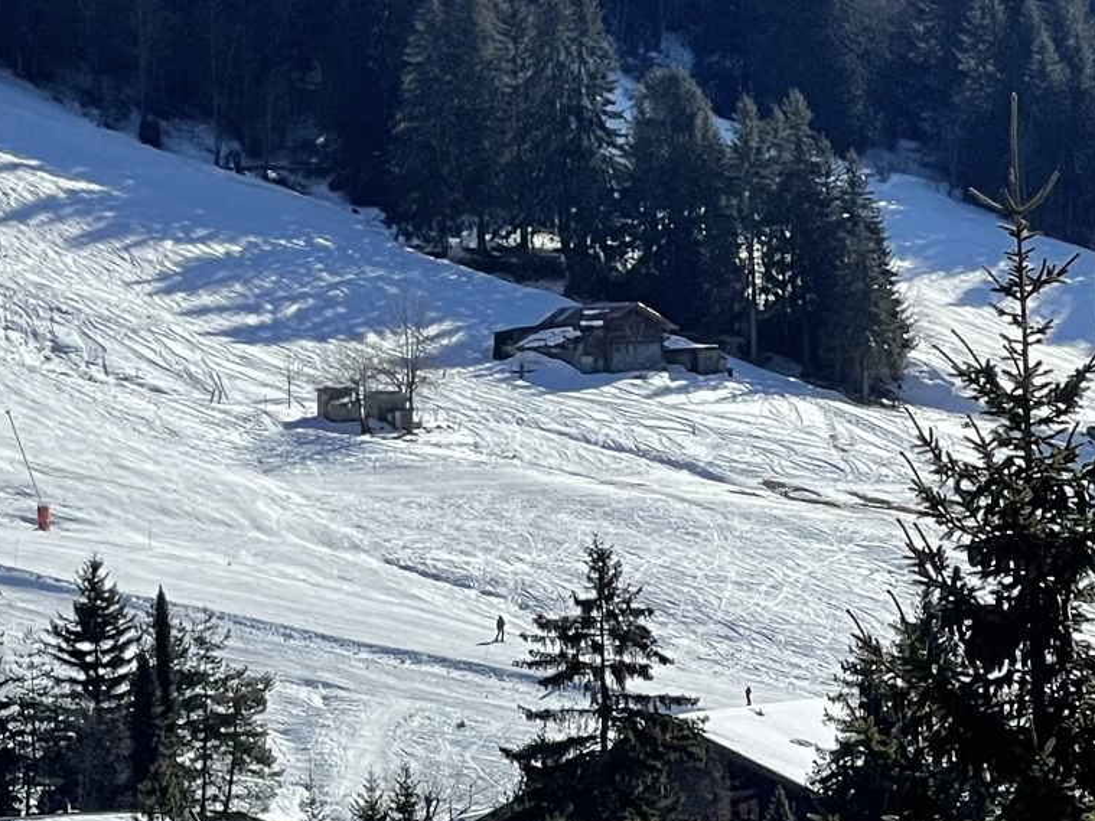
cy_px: -139
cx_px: -78
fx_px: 6832
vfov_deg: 6.8
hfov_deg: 9.1
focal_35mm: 216
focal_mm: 7.5
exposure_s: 1/1754
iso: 20
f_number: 2.2
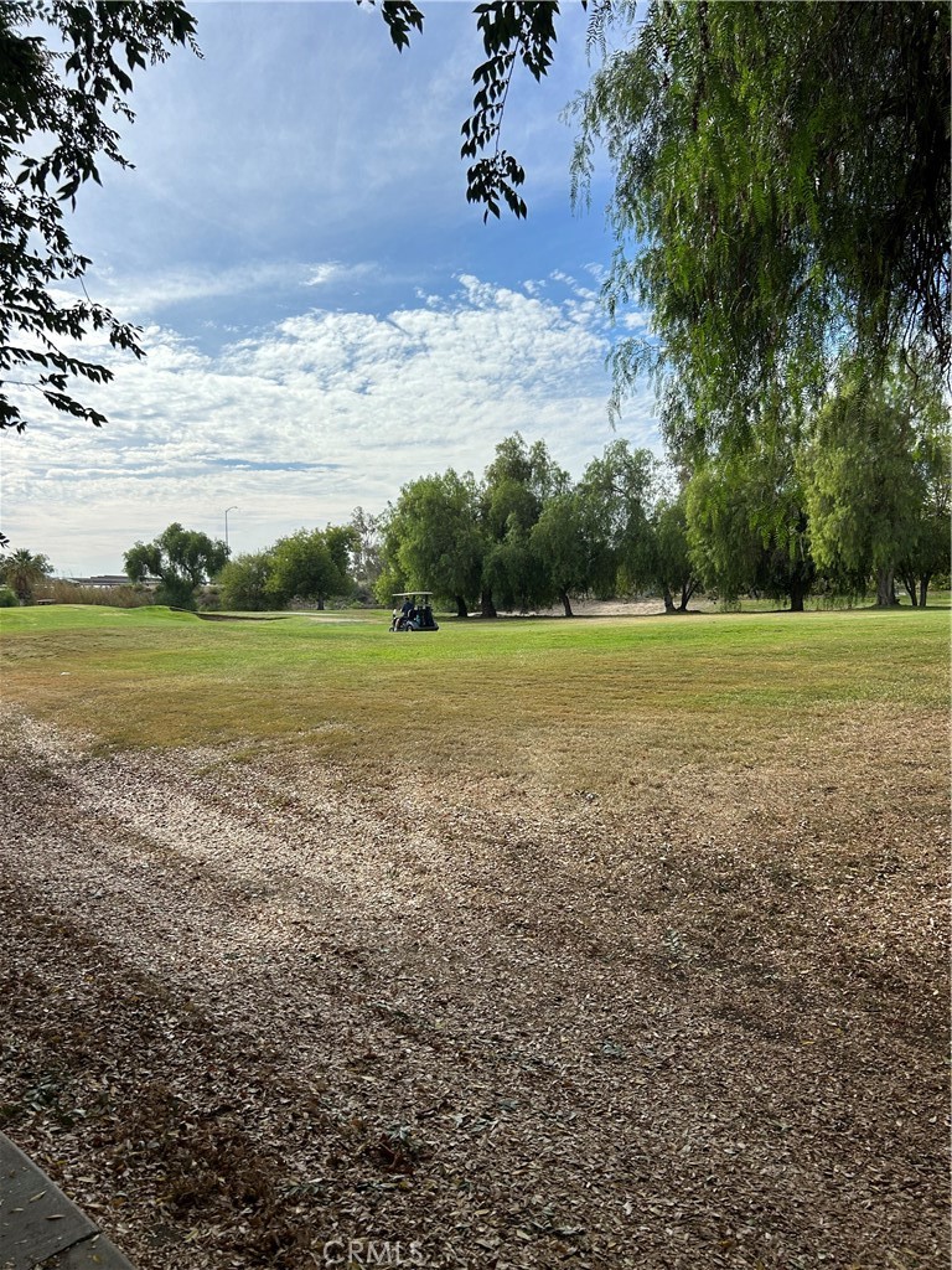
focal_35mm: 26
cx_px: 476
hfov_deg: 53.1
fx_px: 953
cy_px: 635
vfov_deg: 67.3
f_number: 1.5
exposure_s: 1/6579
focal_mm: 5.7
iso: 50
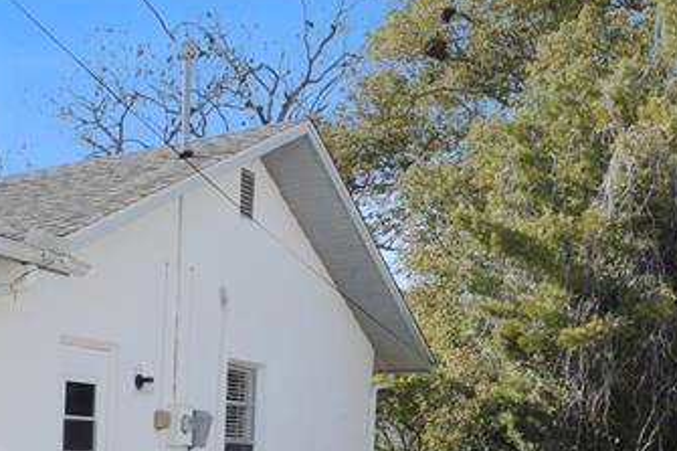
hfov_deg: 31.6
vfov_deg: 22.7
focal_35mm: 55
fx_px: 1034
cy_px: 532
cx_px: -89
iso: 160
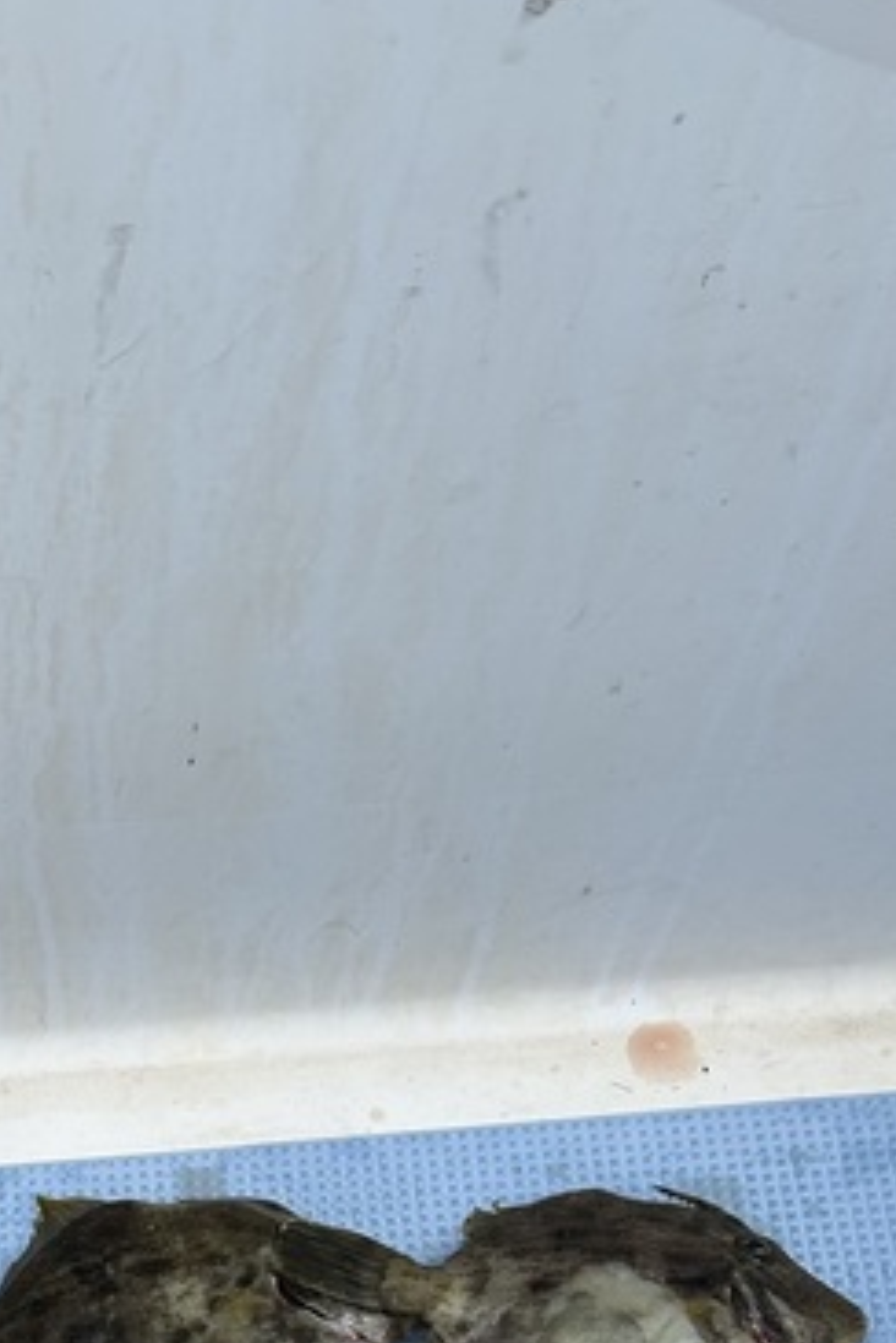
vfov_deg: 28.4
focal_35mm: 63
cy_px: 1548
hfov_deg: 20.8
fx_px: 2352
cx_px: -4
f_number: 1.5
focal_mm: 5.7
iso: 50
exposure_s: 1/3356
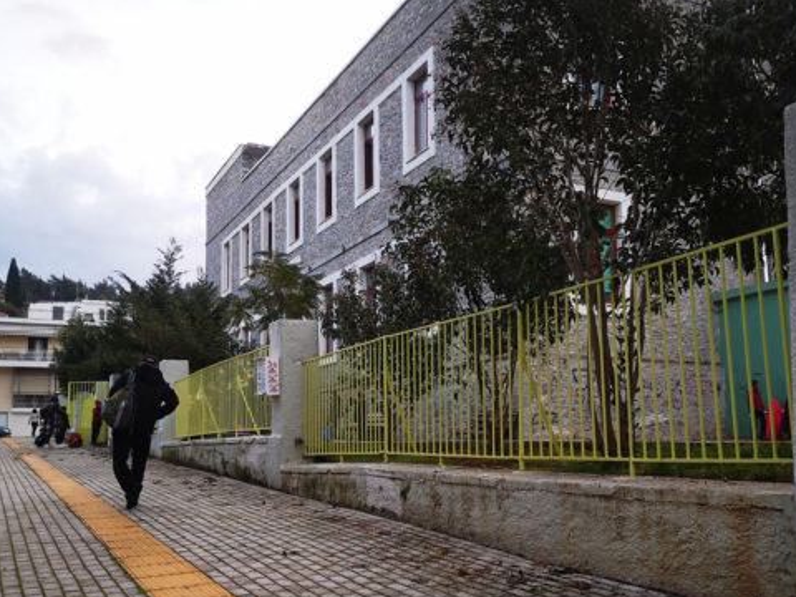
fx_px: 828
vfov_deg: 39.5
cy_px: 355
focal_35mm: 36
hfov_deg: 51.2
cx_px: 446
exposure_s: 1/100
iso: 80
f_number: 1.8
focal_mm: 3.95
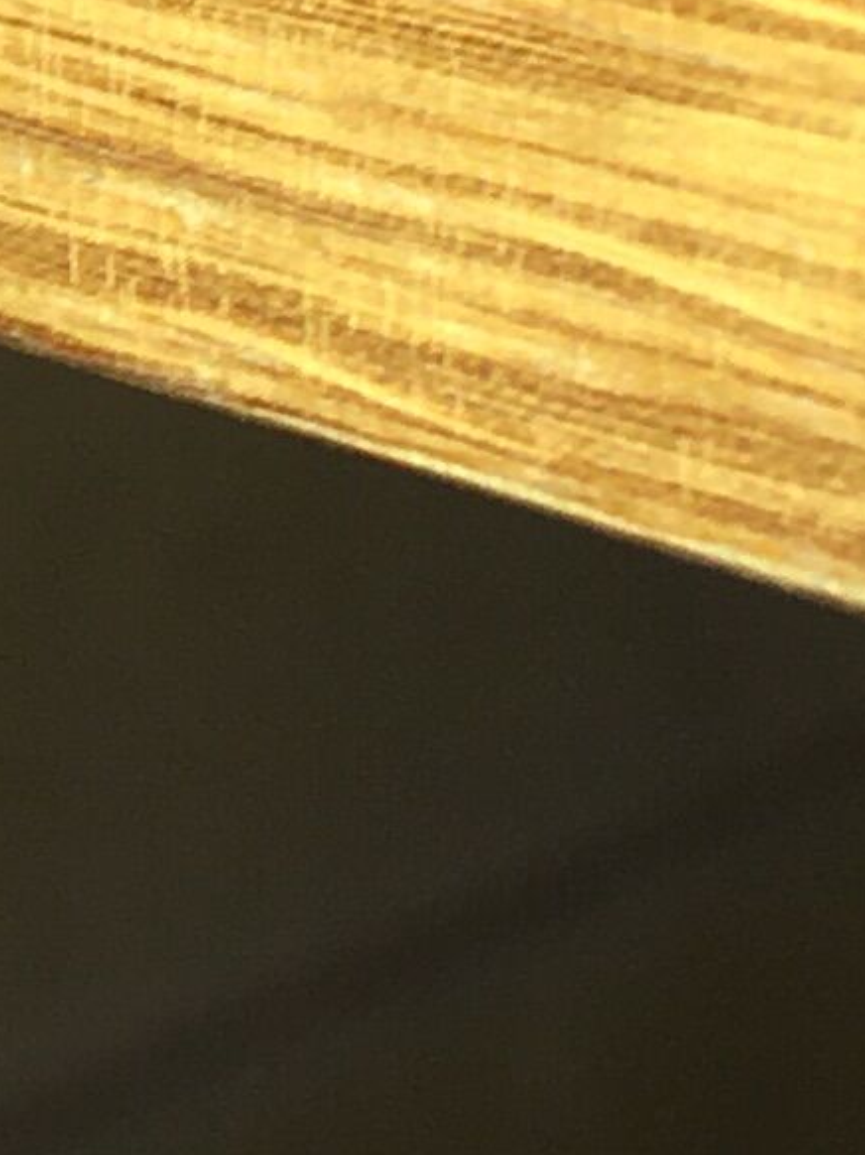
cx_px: -282
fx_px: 6702
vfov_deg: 9.0
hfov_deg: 7.3
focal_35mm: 201
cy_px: -1461
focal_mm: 4.15
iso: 25
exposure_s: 1/73
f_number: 2.2
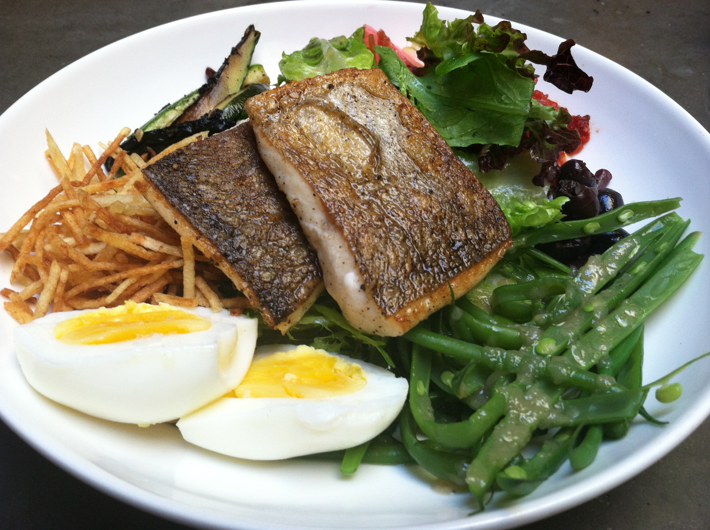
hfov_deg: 52.7
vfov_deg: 40.6
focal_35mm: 35
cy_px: 265
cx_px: 355
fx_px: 717
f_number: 2.8
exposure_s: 1/60
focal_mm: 3.85
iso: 100
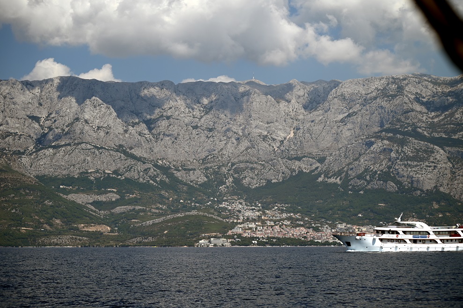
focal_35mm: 79
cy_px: 152
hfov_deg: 25.7
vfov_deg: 17.3
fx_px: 1016
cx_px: 234
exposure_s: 1/1600
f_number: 4.5
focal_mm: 78
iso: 100
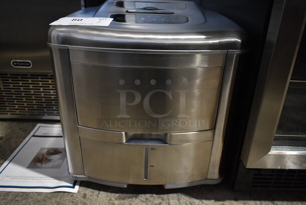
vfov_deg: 48.0
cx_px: 153
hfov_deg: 67.3
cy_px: 102
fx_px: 230
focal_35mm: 27
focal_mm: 18
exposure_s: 1/30
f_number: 3.5
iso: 1000
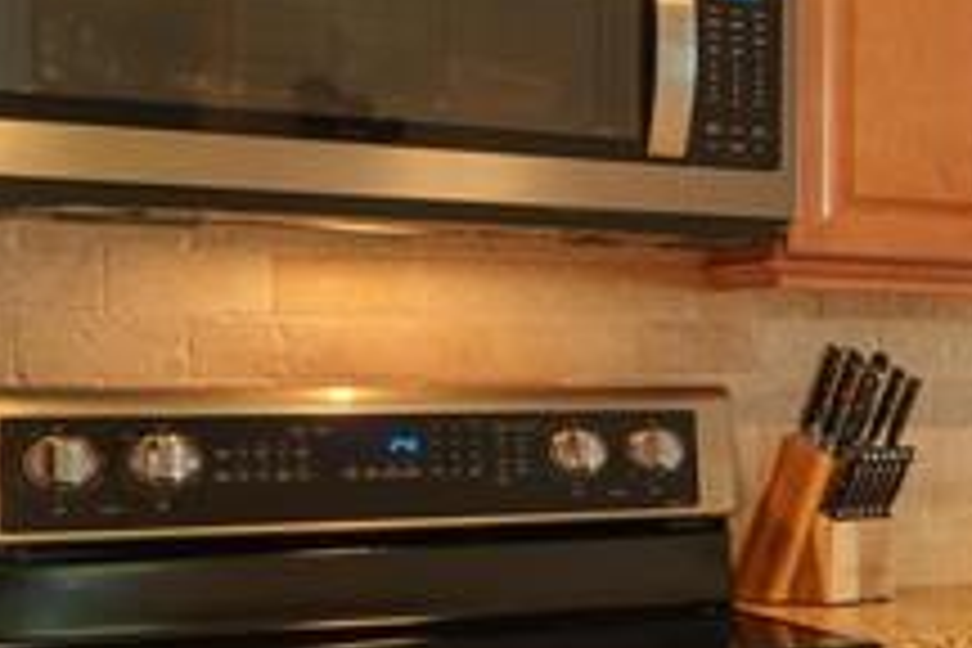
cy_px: 398
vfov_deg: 17.9
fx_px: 2052
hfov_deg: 18.1
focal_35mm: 76
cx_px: 1940
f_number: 7.1
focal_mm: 16
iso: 100
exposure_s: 1/2.5
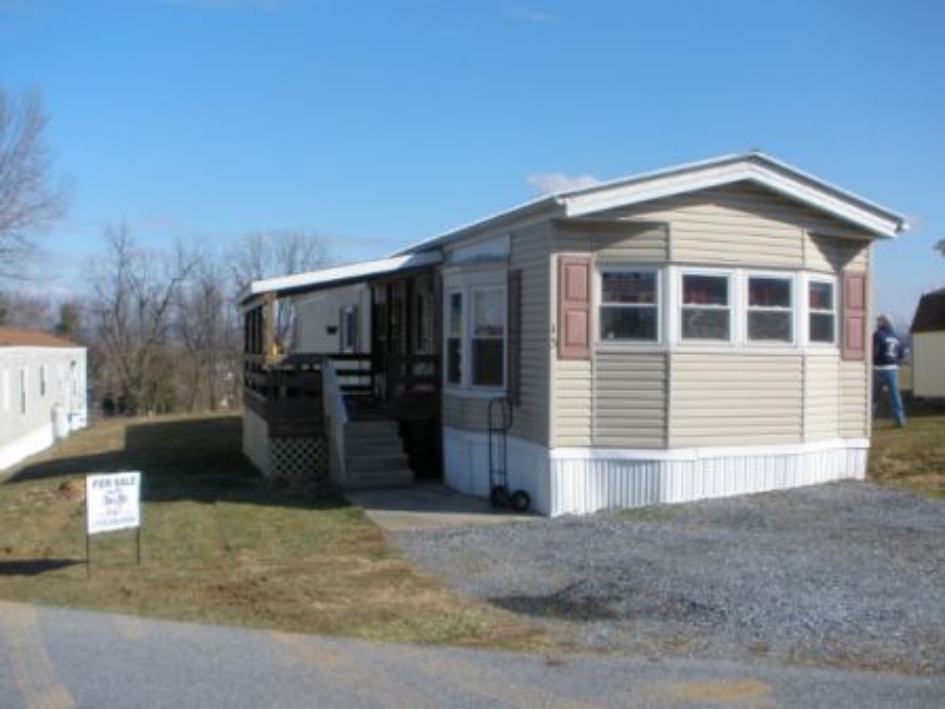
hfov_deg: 51.4
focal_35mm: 36
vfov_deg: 39.7
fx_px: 983
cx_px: 472
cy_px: 354
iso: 80
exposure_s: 1/400
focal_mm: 6.3
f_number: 5.6
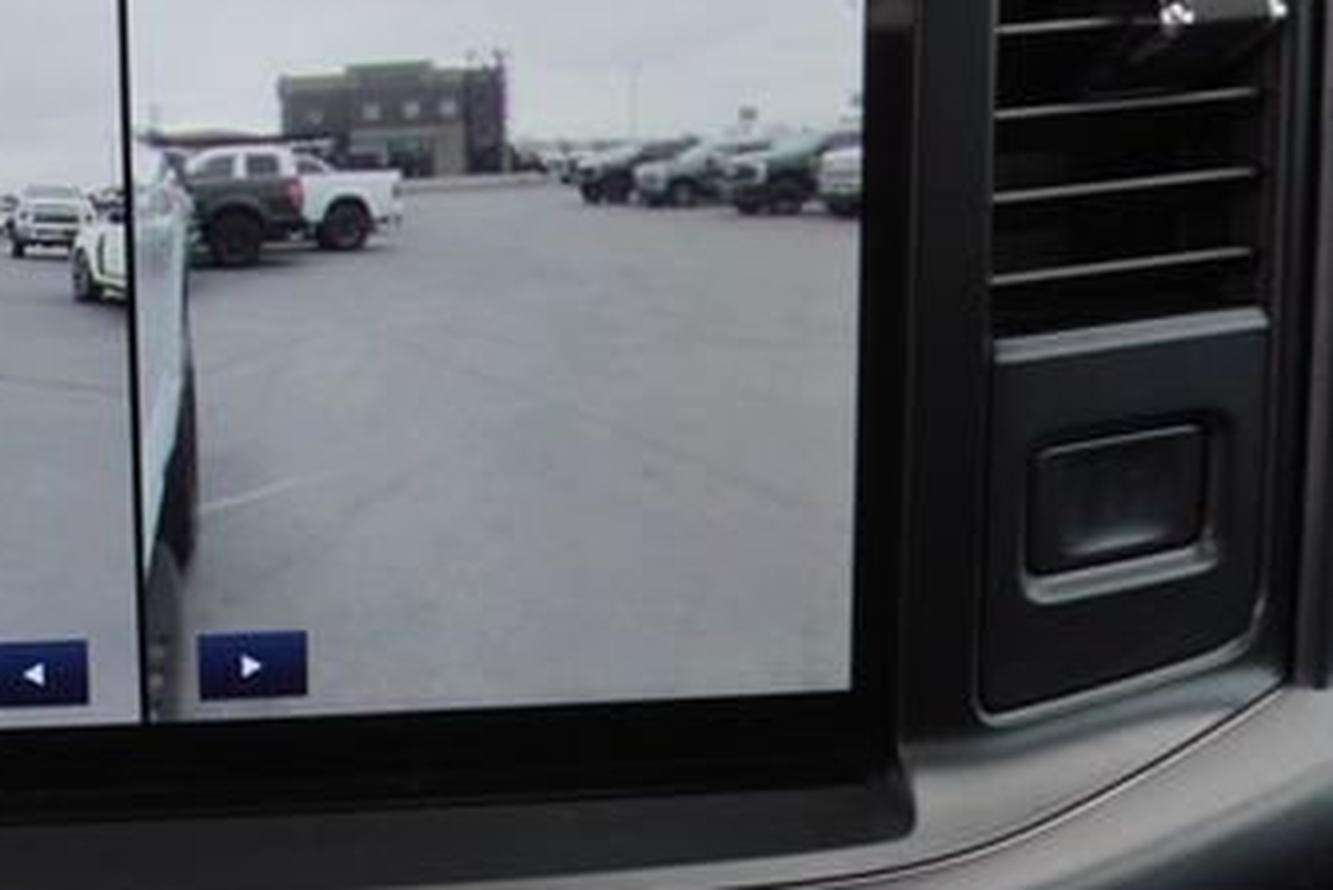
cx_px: 100
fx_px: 1704
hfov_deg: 39.2
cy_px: 144
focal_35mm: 46
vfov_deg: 28.5
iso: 100
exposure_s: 1/60
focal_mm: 16
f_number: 4
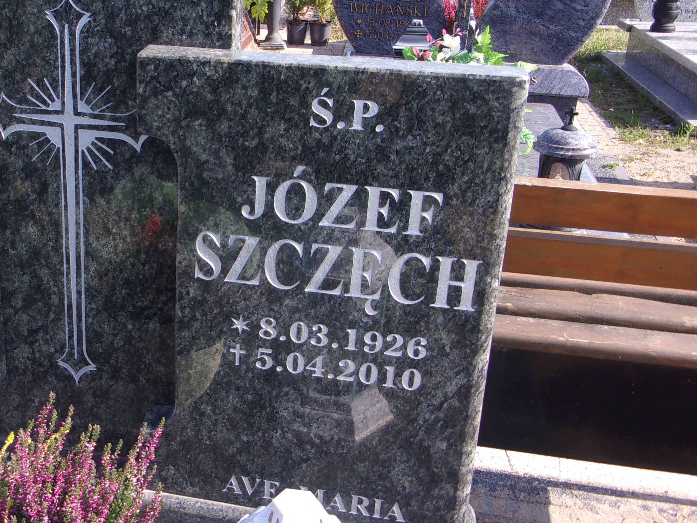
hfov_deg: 42.3
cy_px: 209
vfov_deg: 33.5
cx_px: 163
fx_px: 866
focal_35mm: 43
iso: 80
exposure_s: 1/200
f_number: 3.9
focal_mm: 5.1
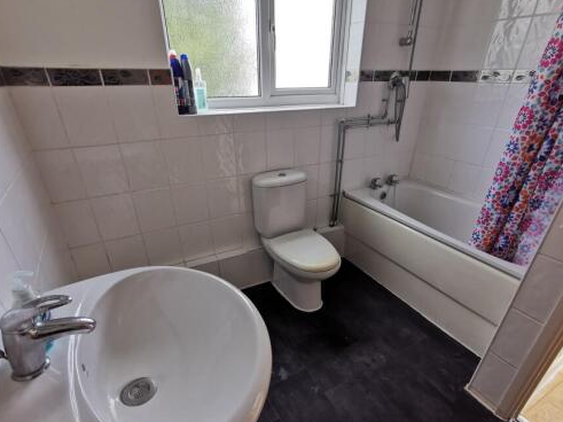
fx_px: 309
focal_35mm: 19
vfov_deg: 68.2
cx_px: 284
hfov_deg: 84.7
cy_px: 247
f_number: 2.2
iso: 160
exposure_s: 1/100
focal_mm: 2.35
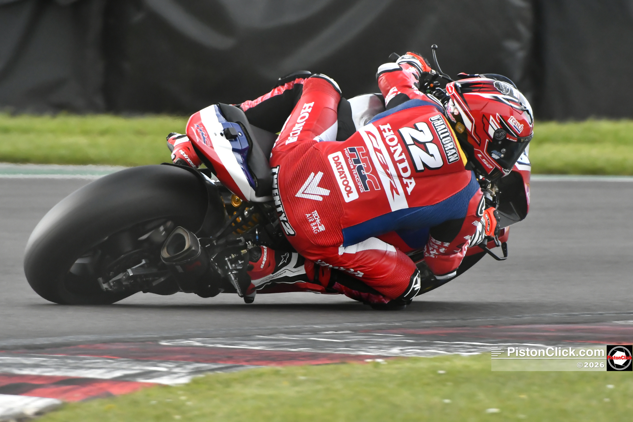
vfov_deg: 1.5
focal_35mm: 900
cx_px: 316
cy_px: 211
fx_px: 15823
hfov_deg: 2.3
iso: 2200
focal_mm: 600
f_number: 8
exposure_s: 1/500
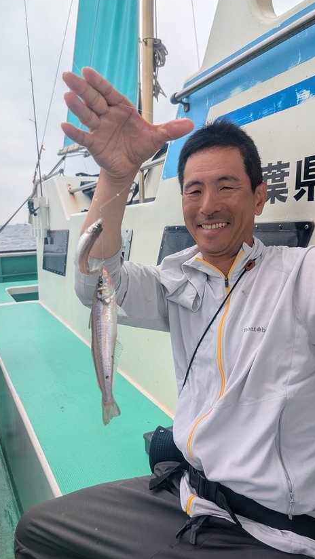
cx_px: 154
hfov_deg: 42.9
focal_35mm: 27
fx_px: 401
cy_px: 278
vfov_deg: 69.8
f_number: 1.68
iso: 19
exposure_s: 1/404
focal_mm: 6.9
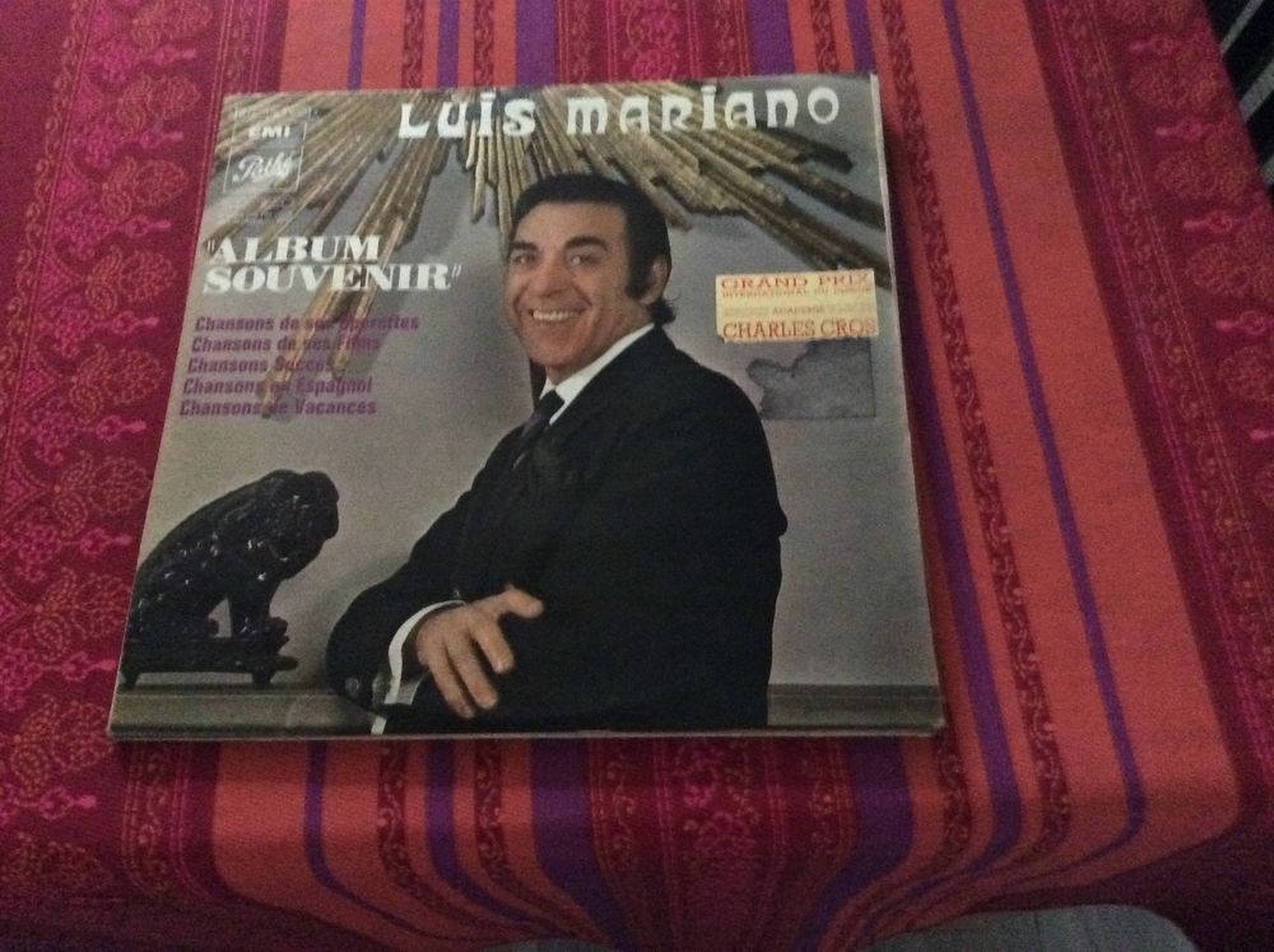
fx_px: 1176
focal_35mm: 32
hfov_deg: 56.9
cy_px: 476
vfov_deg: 44.1
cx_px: 637
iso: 800
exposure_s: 1/17
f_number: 2.4
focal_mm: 3.3
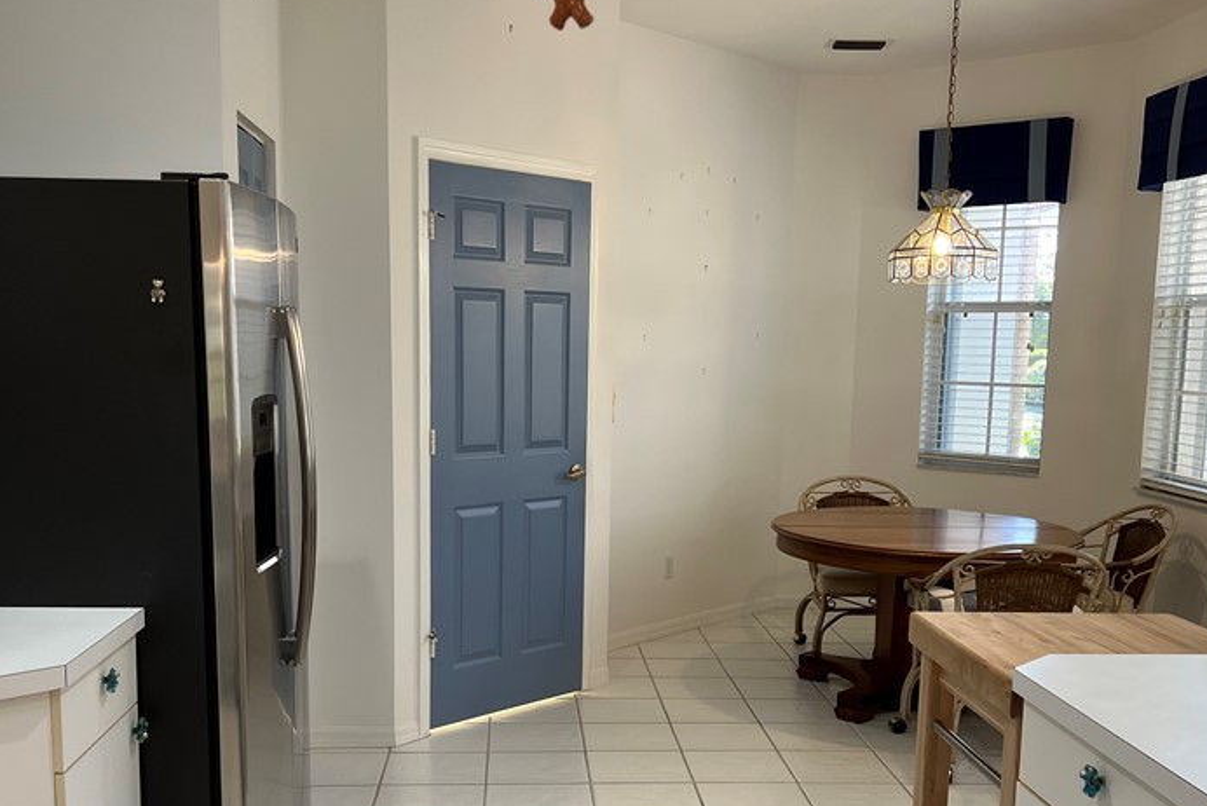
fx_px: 1342
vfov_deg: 33.1
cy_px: 546
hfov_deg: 48.4
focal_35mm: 40
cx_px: 584
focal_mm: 5.7
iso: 80
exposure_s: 1/60
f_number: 1.5
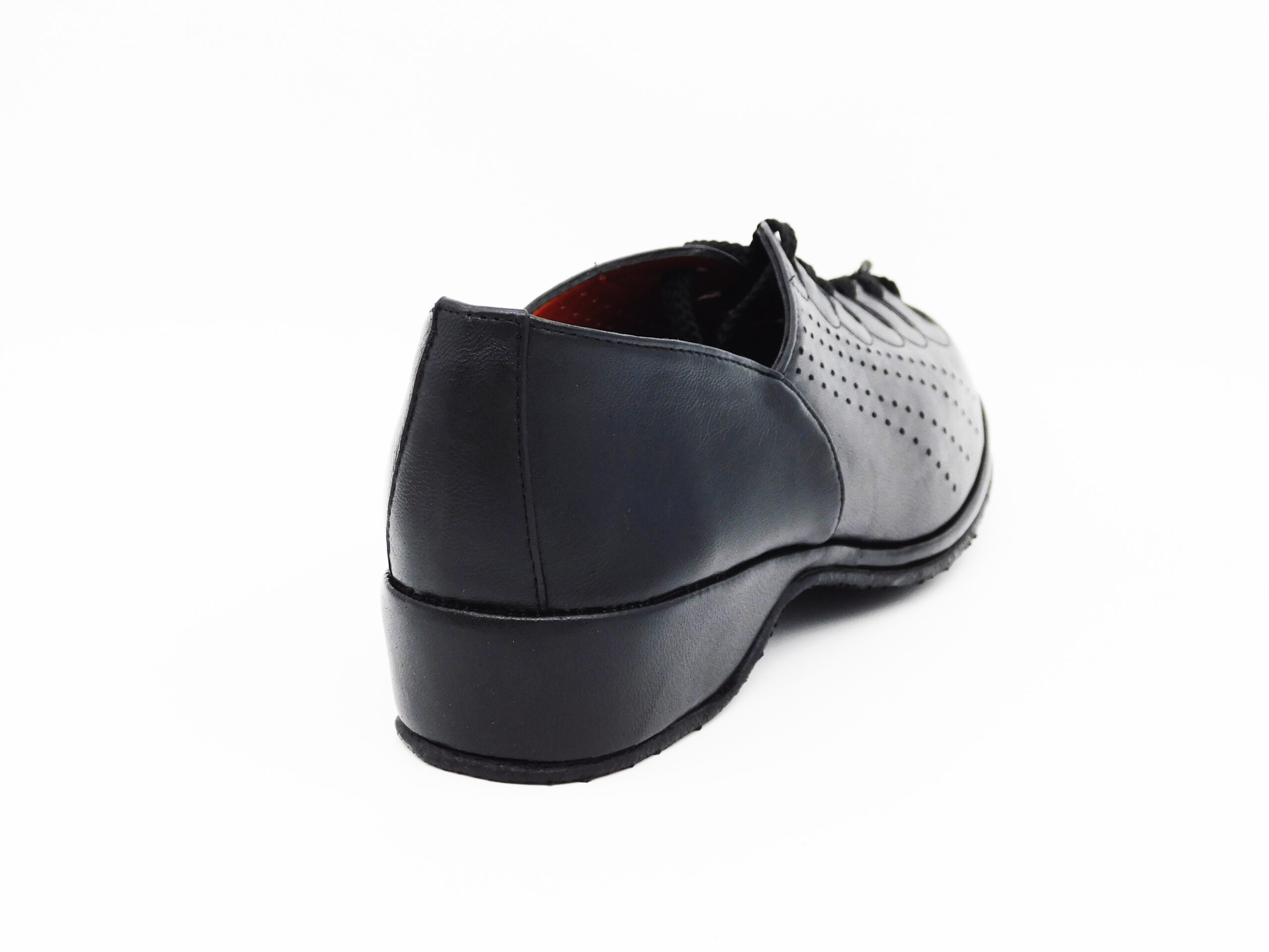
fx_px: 2603
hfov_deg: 27.4
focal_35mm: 71
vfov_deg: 20.7
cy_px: 476
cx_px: 634
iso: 125
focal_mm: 12.6
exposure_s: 1/250
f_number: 4.3
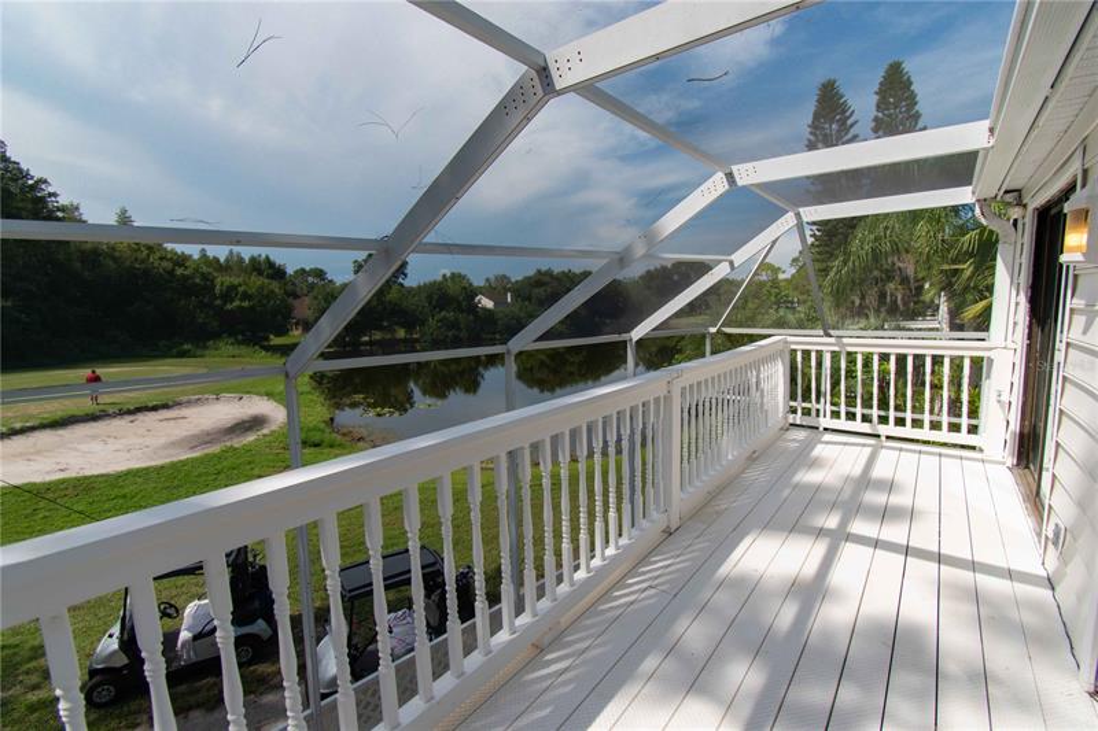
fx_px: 457
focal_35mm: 15
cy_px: 366
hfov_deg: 100.4
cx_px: 549
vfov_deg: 77.3
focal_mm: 10
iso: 100
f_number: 4.5
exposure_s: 1/320
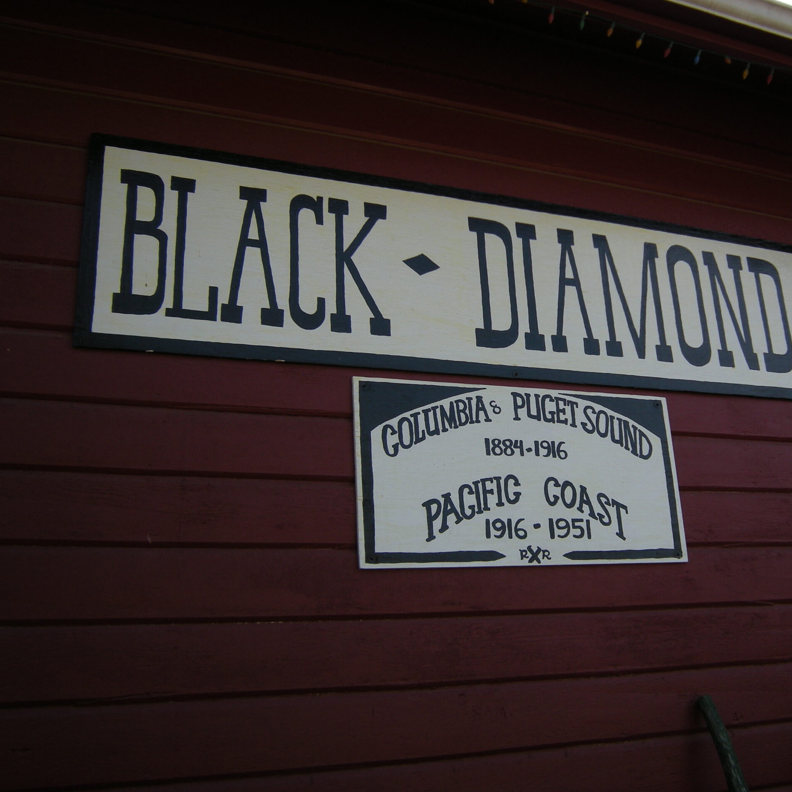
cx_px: 486
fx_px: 958
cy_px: 393
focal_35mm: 37
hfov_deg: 44.6
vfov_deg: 44.9
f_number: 2.9
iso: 64
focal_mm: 5.3
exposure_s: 1/378
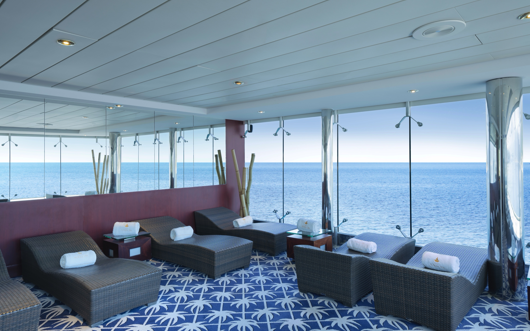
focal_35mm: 24
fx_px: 347
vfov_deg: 51.1
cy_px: 159
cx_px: 266
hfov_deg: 74.8
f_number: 11
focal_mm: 23
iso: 100
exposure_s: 1/2
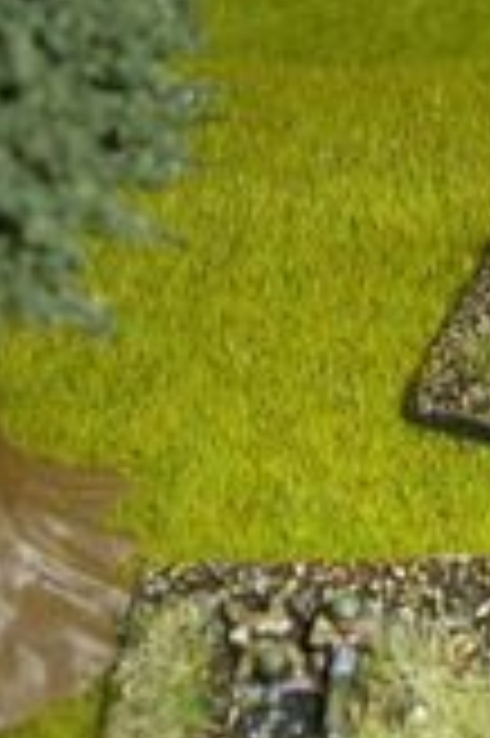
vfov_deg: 26.6
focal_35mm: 76
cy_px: 292
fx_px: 1555
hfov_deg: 16.4
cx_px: 728
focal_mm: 5.8
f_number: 2.9
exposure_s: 1/30
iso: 141
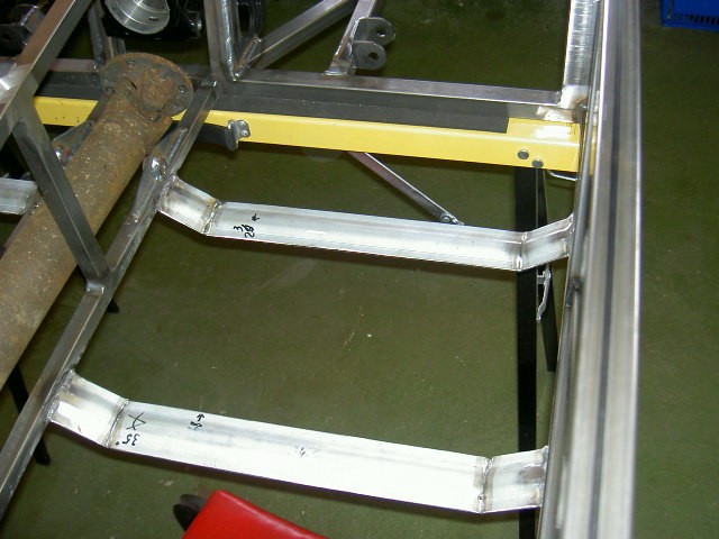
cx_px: 360
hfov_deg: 47.9
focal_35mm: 39
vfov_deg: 36.8
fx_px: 810
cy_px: 270
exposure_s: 1/59.5
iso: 100
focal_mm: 8
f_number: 2.8
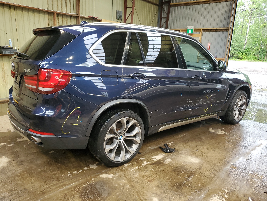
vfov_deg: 53.1
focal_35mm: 26
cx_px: 134
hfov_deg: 67.3
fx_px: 201
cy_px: 100
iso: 88
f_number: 1.5
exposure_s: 1/60.2
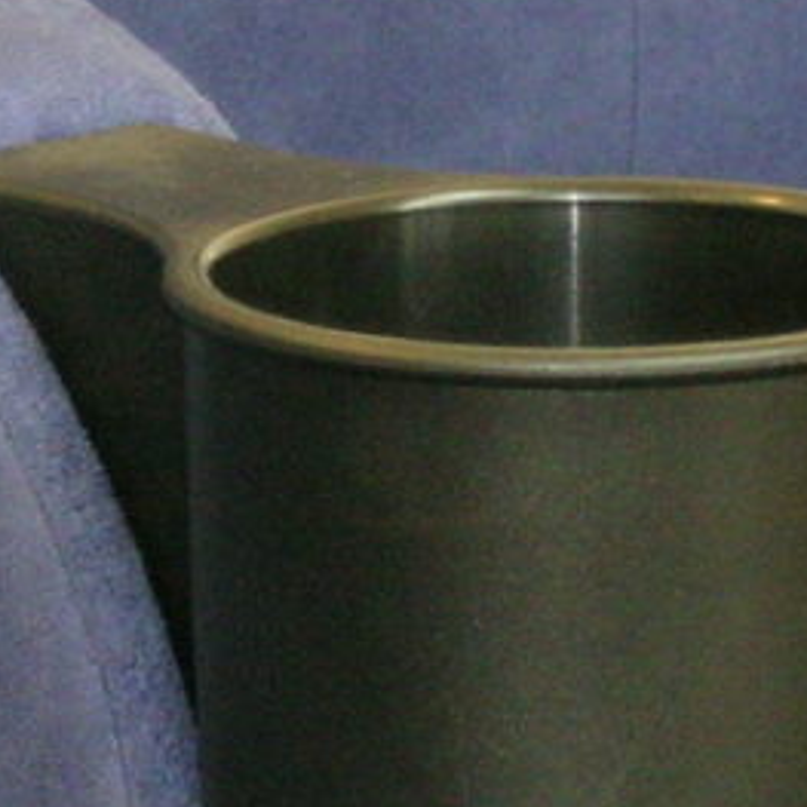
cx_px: 515
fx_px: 14401
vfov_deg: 3.2
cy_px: 362
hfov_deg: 3.2
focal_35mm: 546
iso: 200
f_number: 4.6
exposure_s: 1/3.2
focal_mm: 24
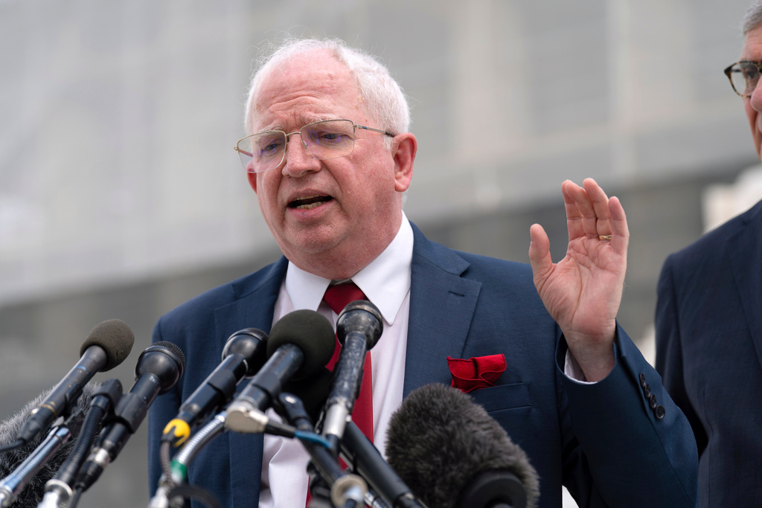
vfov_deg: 13.7
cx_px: 381
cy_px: 254
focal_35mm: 100
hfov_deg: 20.4
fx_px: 2117
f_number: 3.5
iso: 100
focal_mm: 100
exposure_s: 1/1600
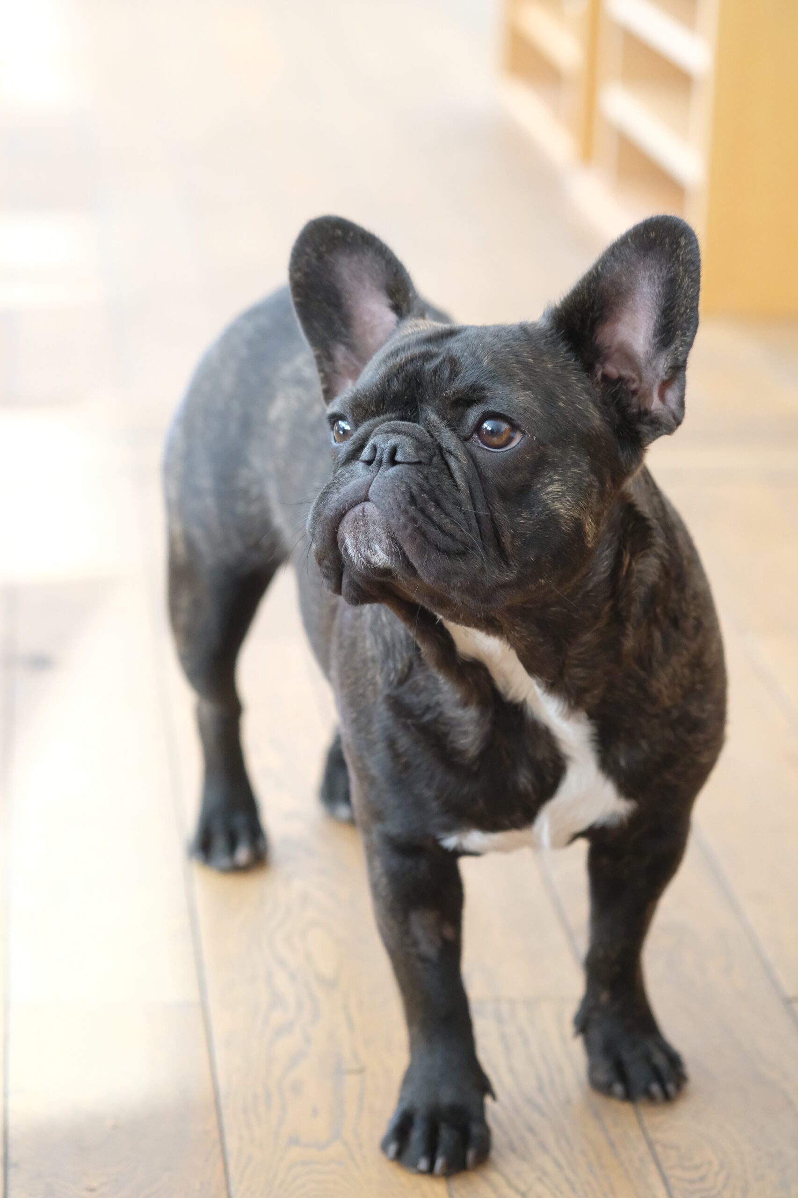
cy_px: 599
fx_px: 2993
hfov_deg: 15.2
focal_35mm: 90
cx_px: 399
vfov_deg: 22.6
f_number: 3.6
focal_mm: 60
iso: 6400
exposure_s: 1/180
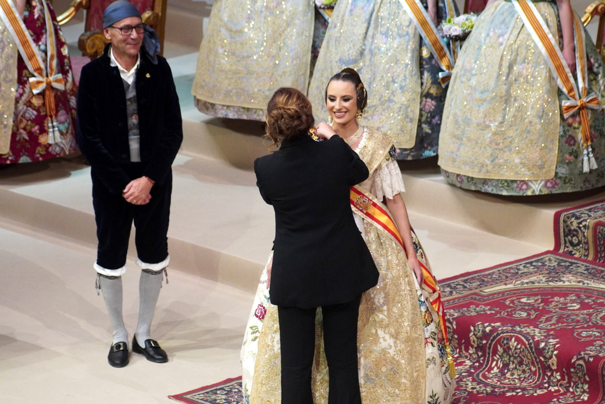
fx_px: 3529
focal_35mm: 210
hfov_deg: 9.8
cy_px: 202
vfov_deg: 6.5
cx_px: 302
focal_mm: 140
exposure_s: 1/250
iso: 3200
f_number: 5.6
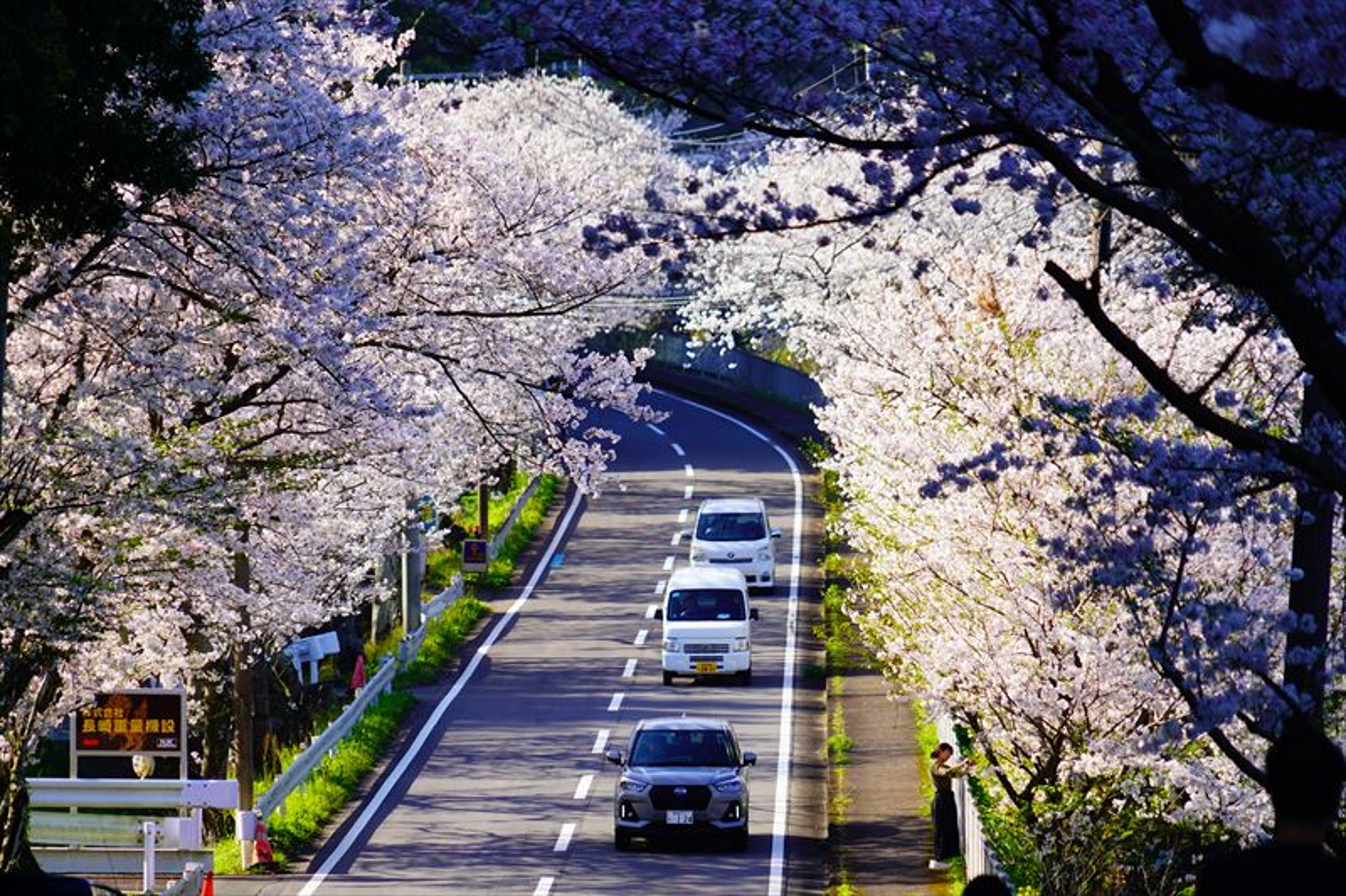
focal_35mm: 240
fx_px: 8971
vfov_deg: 5.7
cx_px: 673
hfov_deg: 8.6
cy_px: 448
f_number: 6.3
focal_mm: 240
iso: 160
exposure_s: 1/250
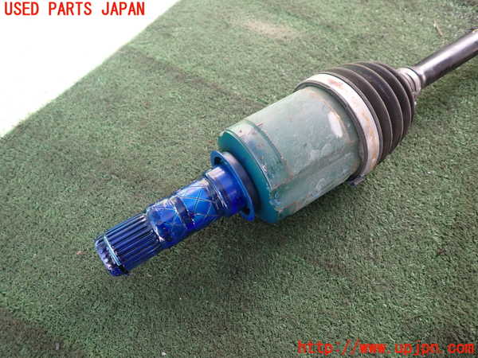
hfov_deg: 69.4
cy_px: 179
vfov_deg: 54.9
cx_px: 239
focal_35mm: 25
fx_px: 345
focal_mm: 4.5
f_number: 2
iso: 100
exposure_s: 1/60
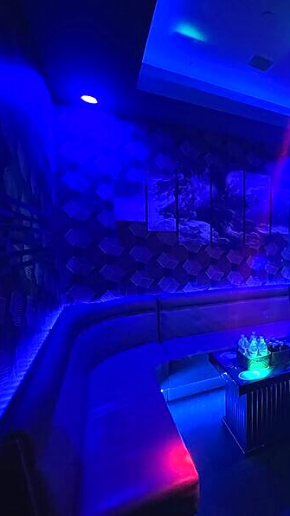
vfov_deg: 89.6
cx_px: 274
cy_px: 259
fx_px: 260
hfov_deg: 50.1
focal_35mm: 19
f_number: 1.8
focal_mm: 1.57
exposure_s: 1/30
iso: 1600
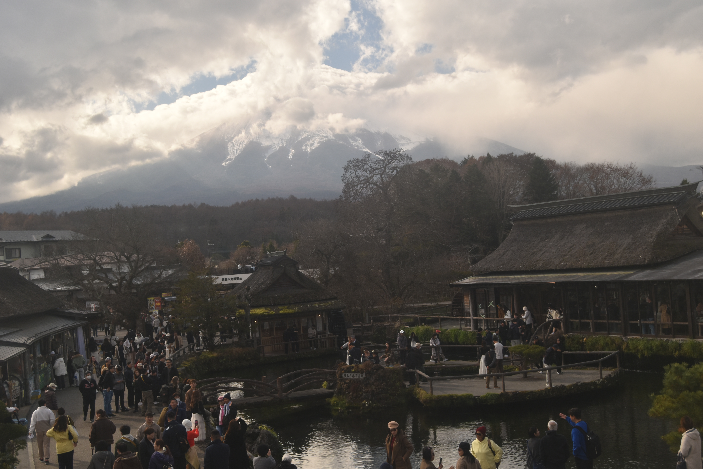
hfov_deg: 42.3
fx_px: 908
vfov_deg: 28.9
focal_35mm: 46
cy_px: 234
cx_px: 352
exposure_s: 1/200
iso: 200
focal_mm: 31
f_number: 7.1
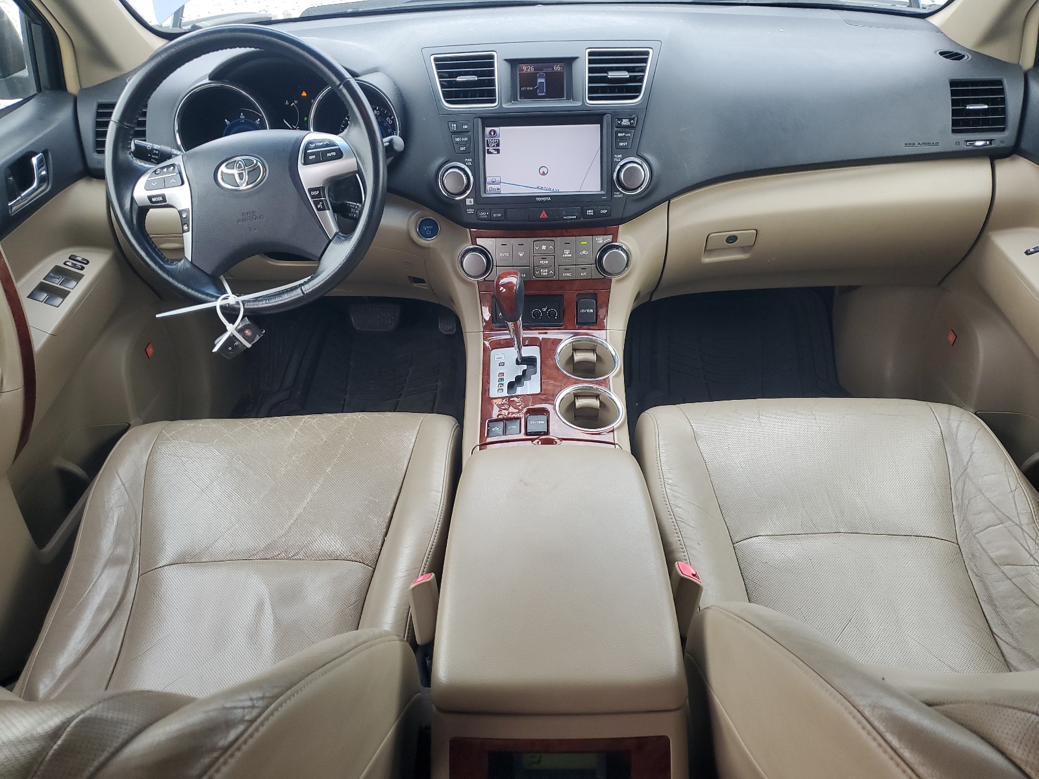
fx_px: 780
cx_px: 520
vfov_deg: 53.1
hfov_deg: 67.3
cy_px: 390
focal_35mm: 26
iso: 63
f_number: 1.5
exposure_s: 1/120
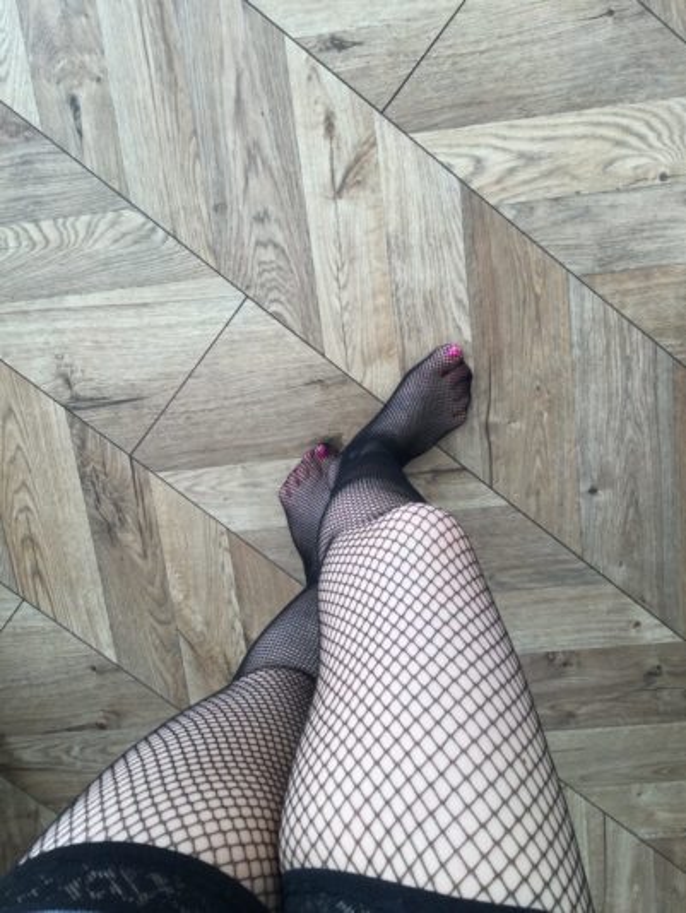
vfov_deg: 58.3
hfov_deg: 45.5
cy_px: 456
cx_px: 343
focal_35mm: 31
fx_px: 818
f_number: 2.4
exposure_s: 1/33
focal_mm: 3.3
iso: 25
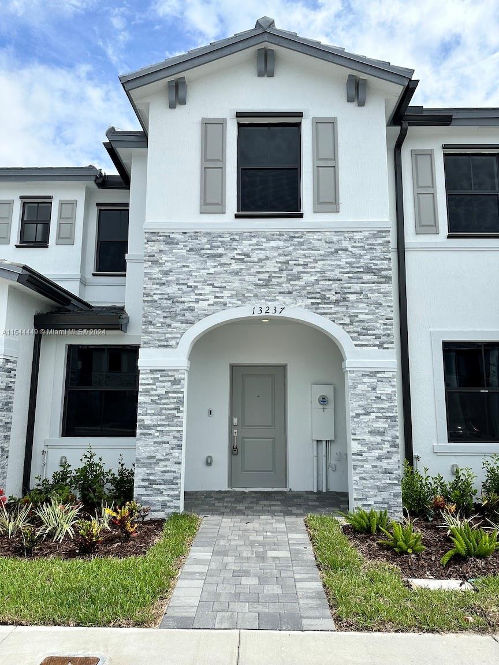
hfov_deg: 56.8
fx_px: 461
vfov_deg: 71.6
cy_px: 332
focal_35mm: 24
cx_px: 250
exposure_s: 1/7042
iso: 80
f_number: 1.78
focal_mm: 6.86
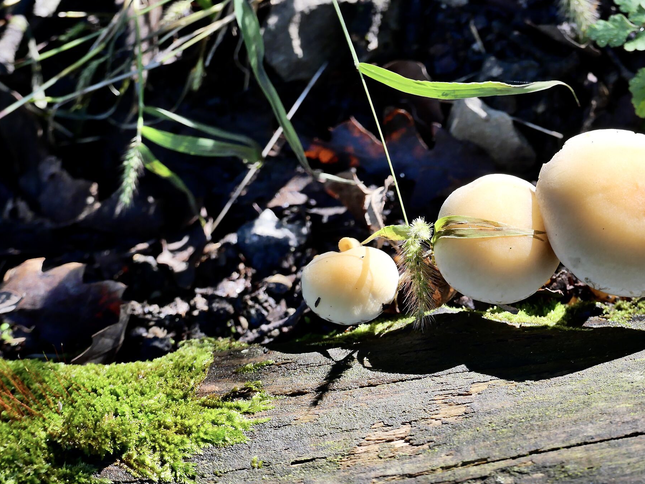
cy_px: 226
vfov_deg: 17.6
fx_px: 1565
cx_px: 427
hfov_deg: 23.2
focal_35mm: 84
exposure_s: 1/125
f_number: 5
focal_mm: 28.6
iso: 200
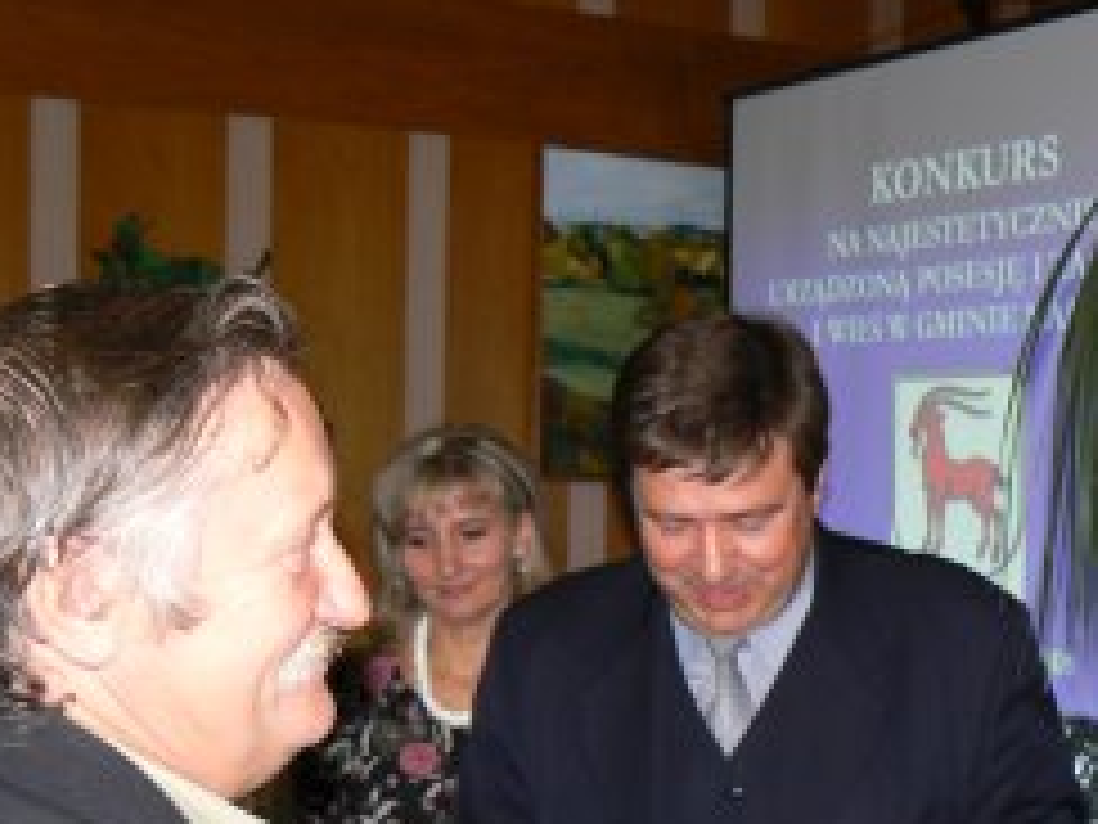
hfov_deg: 32.5
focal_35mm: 59
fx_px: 1871
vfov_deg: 24.4
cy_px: 666
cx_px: 711
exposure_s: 1/30
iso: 100
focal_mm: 6
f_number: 2.8
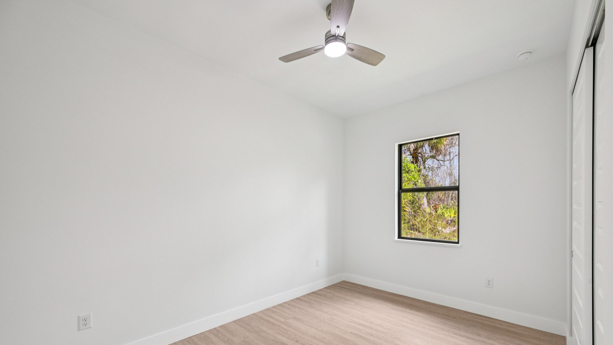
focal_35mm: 15
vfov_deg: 69.9
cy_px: 205
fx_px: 244
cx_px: 313
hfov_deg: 103.0
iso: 400
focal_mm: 14
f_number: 8
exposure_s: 1/100
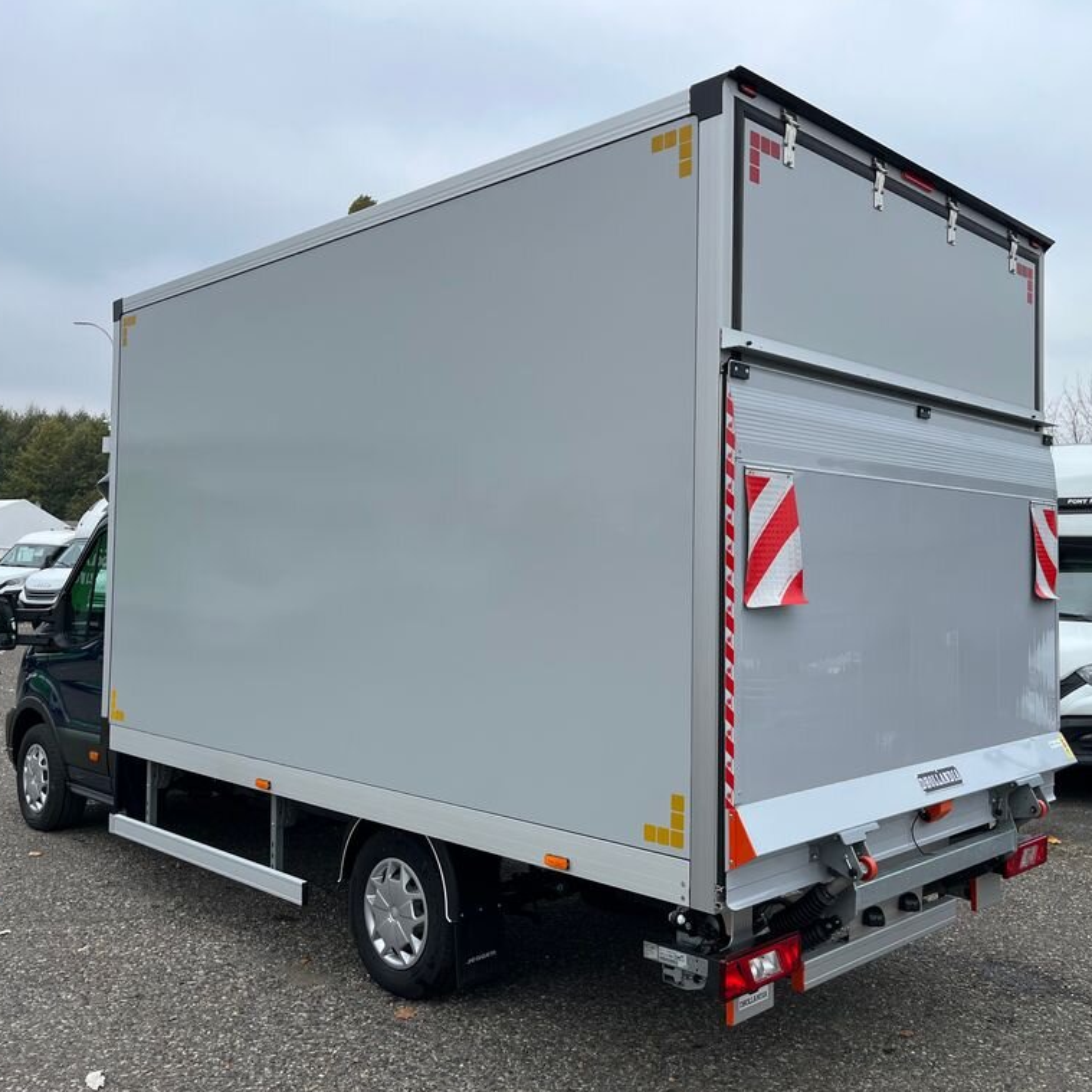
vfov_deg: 52.5
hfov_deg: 52.4
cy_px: 547
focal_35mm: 31
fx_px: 1106
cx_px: 601
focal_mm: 5.1
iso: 50
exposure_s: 1/1129
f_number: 1.6
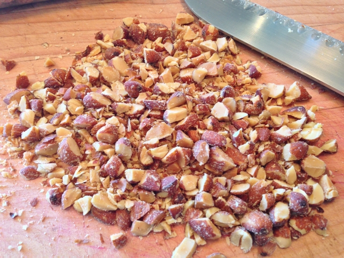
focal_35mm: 33
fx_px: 328
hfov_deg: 55.4
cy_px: 129
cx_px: 172
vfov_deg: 42.9
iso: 64
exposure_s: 1/20
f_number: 2.4
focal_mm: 4.12
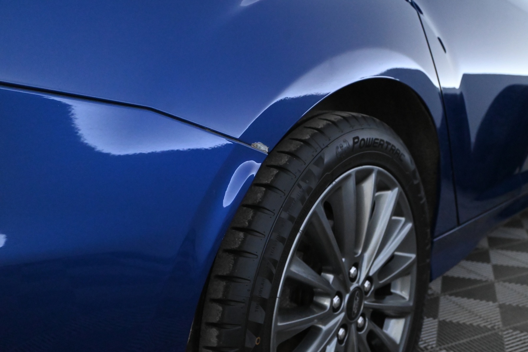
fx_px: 462
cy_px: 176
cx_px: 264
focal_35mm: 32
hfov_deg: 59.5
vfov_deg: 41.7
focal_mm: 21
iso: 6400
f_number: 5.6
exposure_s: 1/125
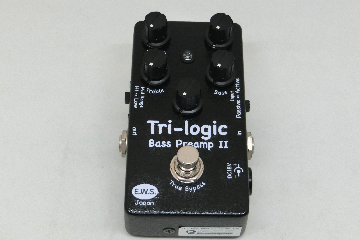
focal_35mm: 63
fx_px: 630
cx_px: 181
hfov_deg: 31.9
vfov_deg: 21.6
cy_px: 118
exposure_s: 1/80
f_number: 5
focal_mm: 10.7
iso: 400
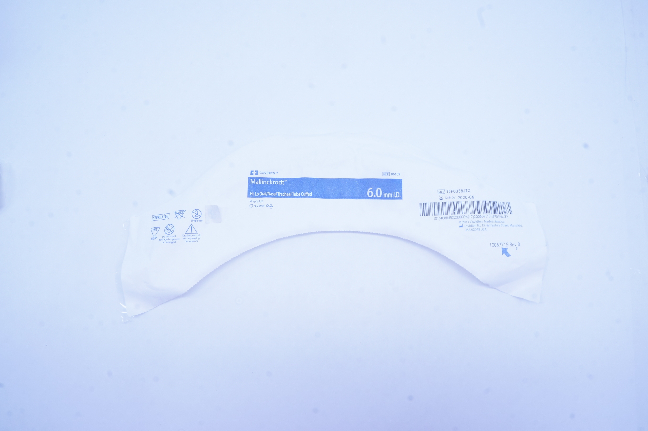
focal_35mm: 27
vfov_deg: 47.8
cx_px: 324
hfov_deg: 67.4
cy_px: 216
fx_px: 485
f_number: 18
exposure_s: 1/10
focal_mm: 18
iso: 400
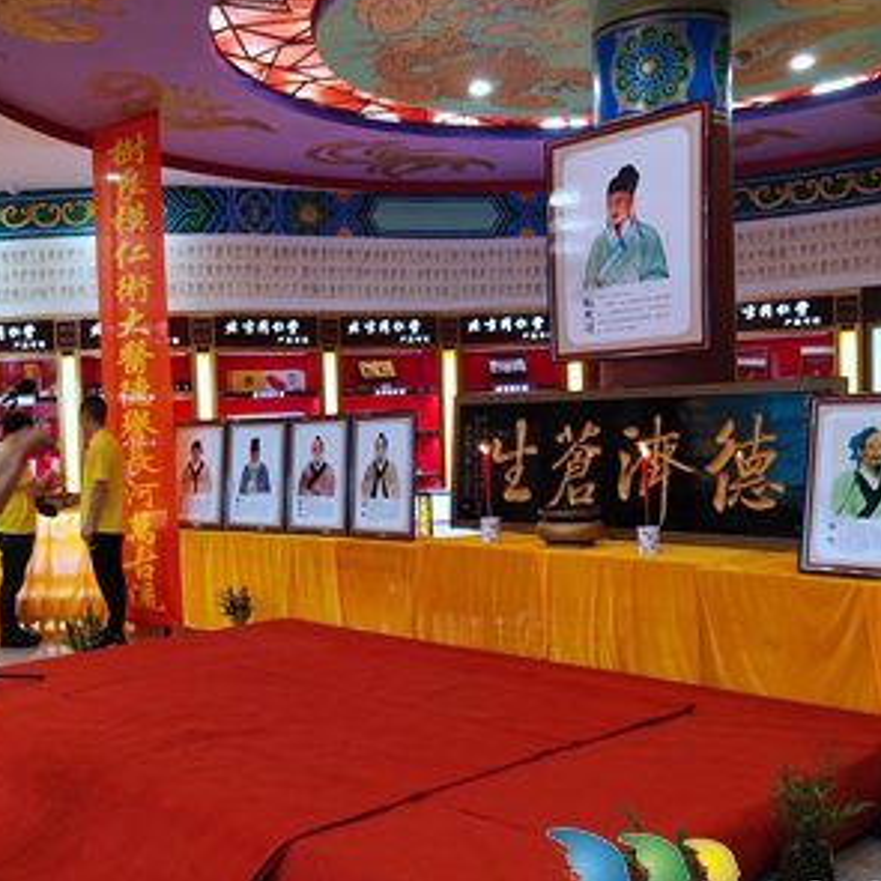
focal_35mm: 45
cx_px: 296
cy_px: 464
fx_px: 1296
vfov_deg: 37.5
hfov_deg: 37.2
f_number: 1.8
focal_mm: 3.95
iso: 182
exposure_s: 1/50
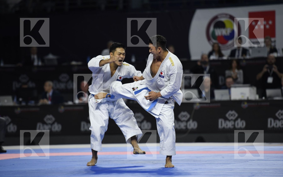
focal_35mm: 205
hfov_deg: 10.2
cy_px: 88
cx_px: 142
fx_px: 1581
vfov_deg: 6.4
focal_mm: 200
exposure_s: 1/800
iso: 800
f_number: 2.8
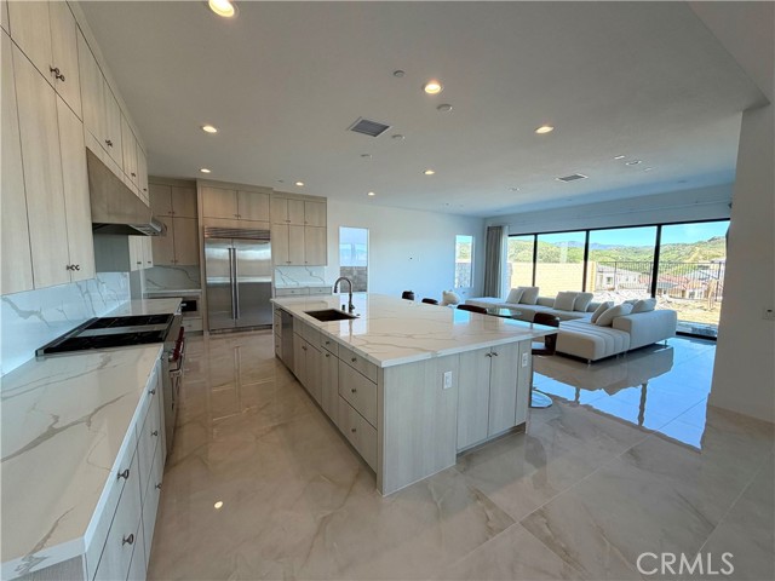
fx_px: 313
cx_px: 388
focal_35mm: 14
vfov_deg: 85.7
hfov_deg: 102.1
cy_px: 290
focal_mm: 2.22
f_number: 2.2
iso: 64
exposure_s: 1/120
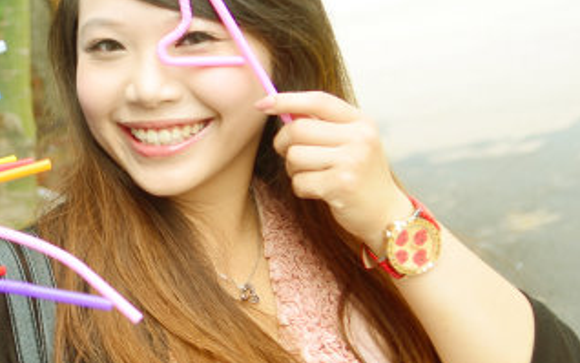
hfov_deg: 21.0
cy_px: 188
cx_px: -117
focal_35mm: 92
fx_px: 1455
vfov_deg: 14.2
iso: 100
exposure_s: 1/320
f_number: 2.8
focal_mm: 24
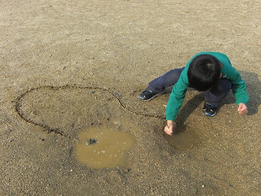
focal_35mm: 39
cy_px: 98
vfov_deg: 36.9
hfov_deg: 47.8
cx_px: 130
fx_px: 294
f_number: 3
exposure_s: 1/500
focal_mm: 6.9
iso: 50
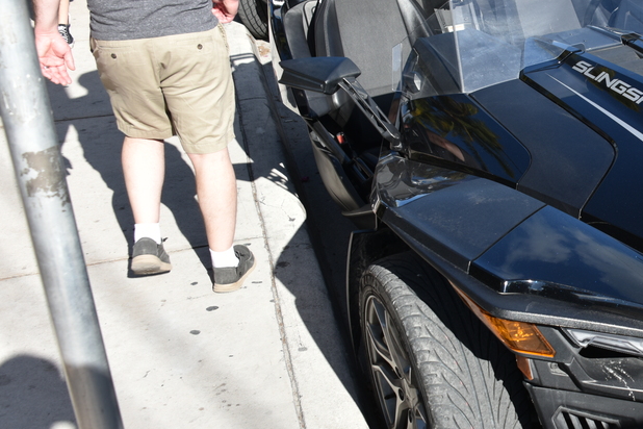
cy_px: 168
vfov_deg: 23.3
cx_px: 649
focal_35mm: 58
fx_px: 1036
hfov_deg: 31.7
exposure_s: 1/200
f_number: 7.1
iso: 100
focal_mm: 28
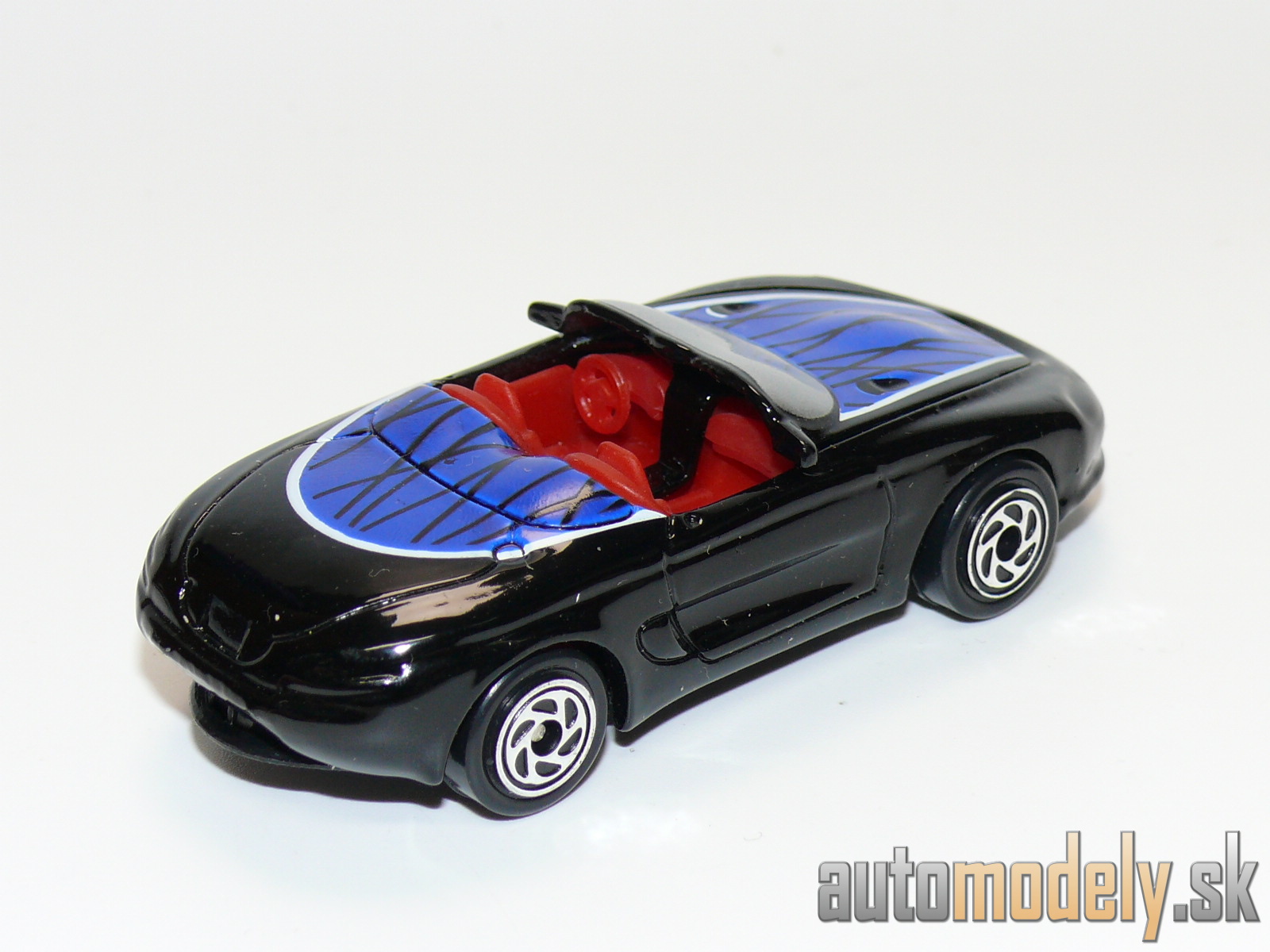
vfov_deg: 14.4
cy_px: 476
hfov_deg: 19.1
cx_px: 635
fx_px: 3779
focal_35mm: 103
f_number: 4
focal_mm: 13.6
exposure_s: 1/30
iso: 100
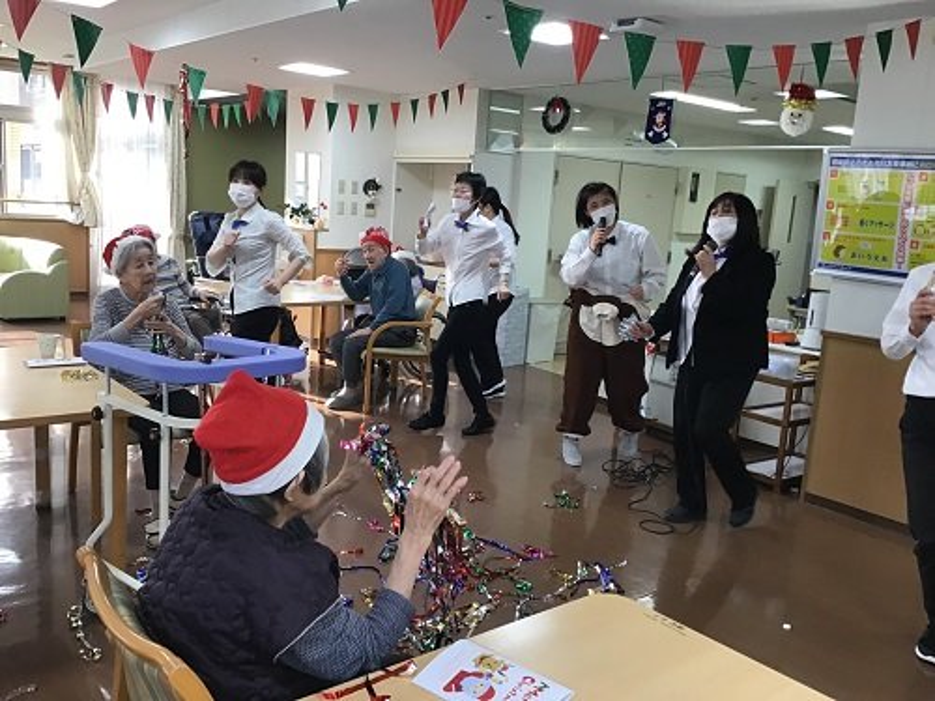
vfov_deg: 45.4
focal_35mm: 31
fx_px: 837
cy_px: 350
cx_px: 468
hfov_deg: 58.4
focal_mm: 3.3
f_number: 2.4
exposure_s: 1/30
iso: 32
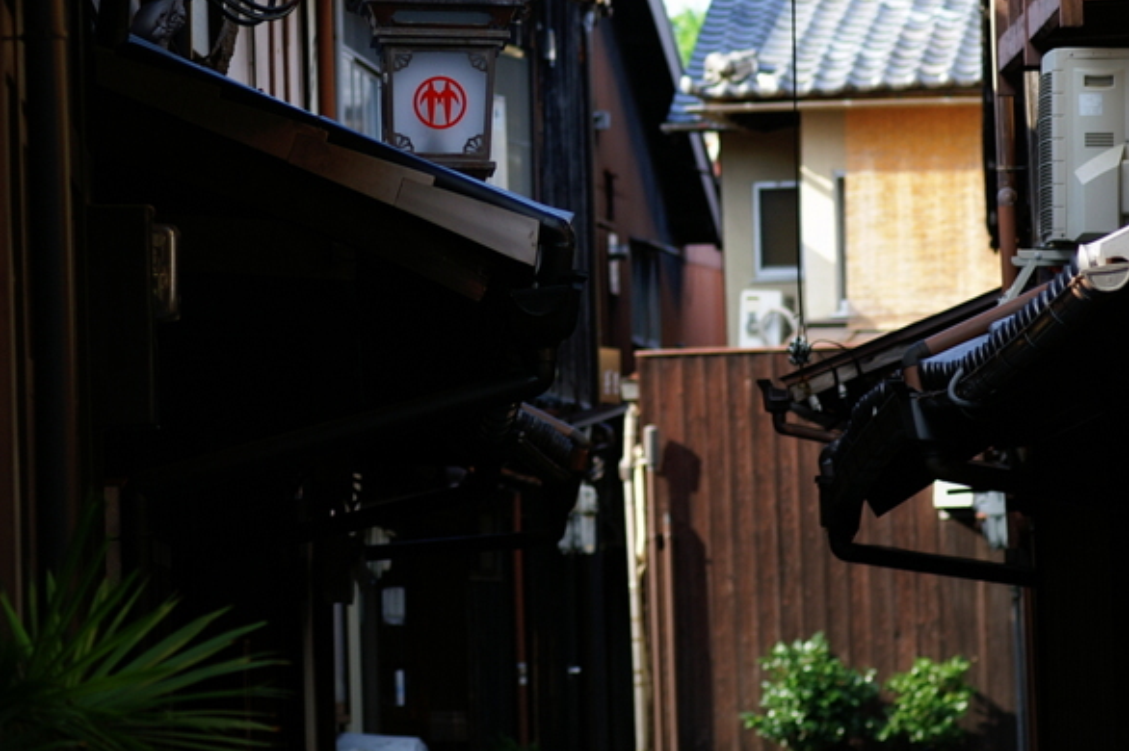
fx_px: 8212
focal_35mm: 262
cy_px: 106
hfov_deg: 7.9
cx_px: 428
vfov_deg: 5.2
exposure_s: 1/250
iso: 125
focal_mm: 100
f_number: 4.5
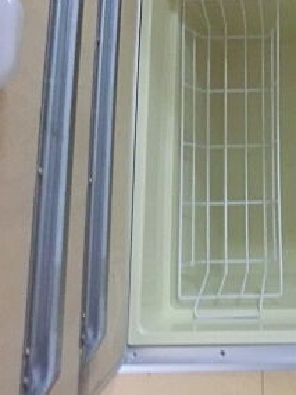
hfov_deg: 24.7
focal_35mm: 54
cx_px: 345
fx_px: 616
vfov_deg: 34.3
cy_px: 72
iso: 800
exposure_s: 1/13
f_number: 3.2
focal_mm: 4.3
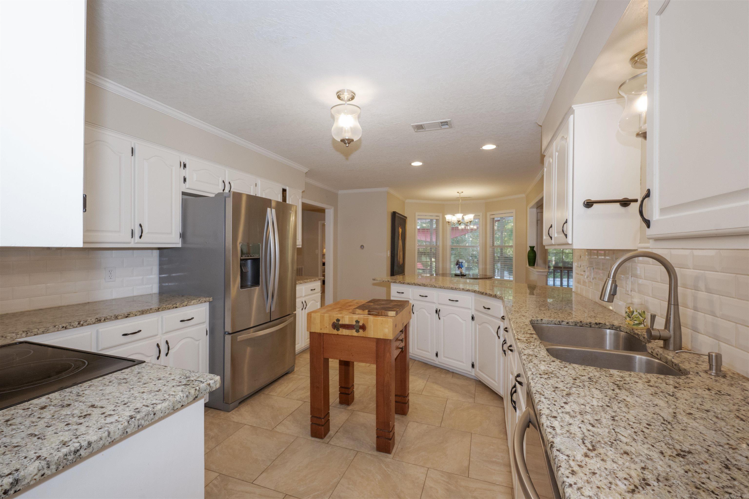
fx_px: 291
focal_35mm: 14
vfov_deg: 81.2
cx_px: 374
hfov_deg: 104.3
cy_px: 250
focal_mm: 14
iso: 1250
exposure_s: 1/200
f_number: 8
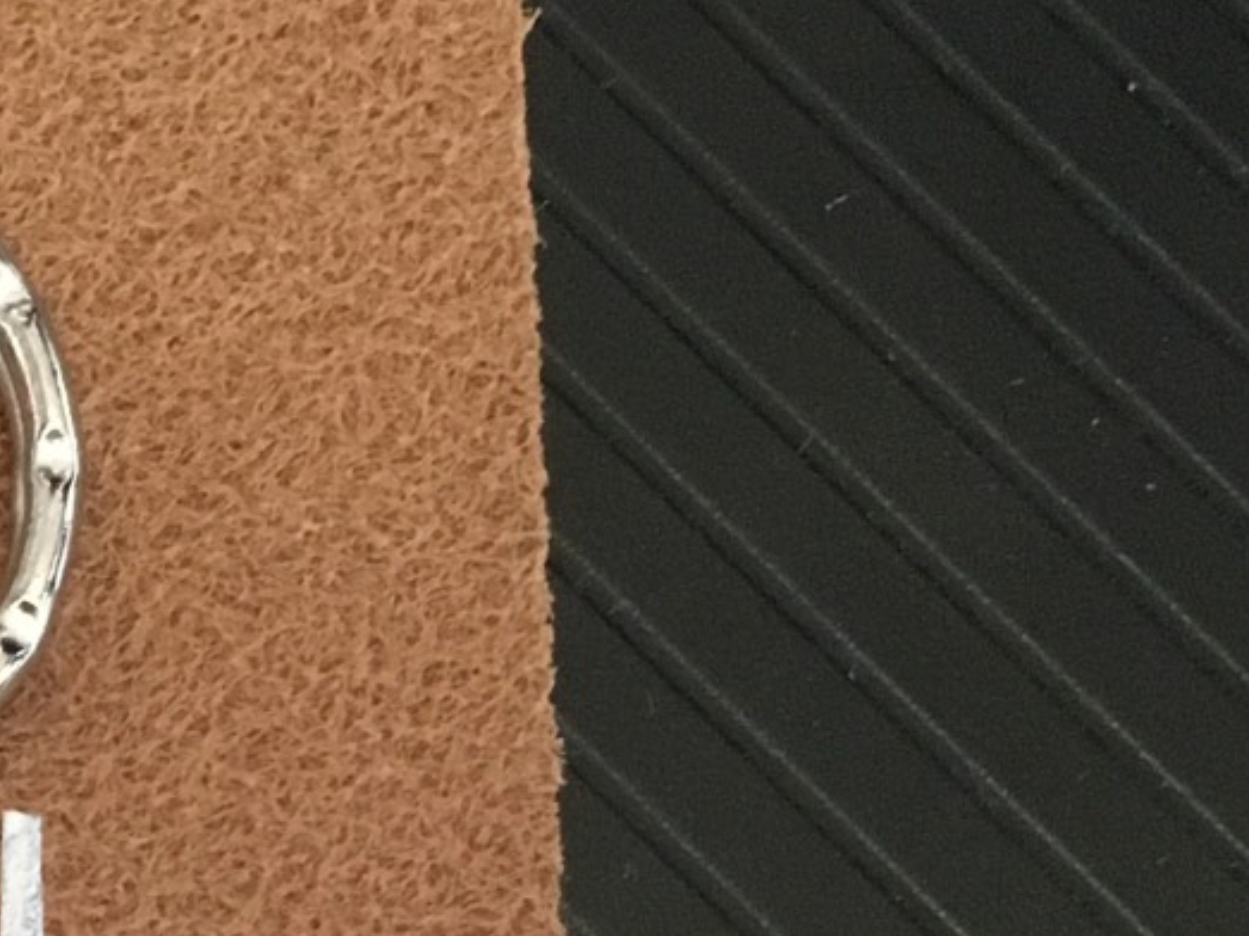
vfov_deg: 12.6
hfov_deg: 16.2
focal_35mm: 111
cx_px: -619
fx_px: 4004
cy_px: 1478
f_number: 2.2
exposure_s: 1/15
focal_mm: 4.15
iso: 250
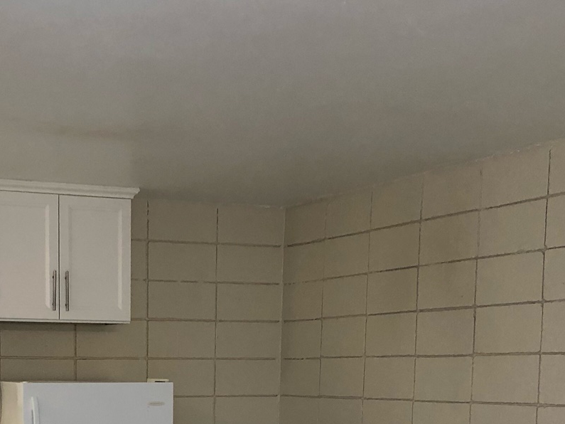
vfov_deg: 19.5
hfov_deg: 27.1
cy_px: 515
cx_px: 146
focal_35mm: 71
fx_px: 1159
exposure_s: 1/30
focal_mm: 3.99
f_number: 1.8
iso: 32
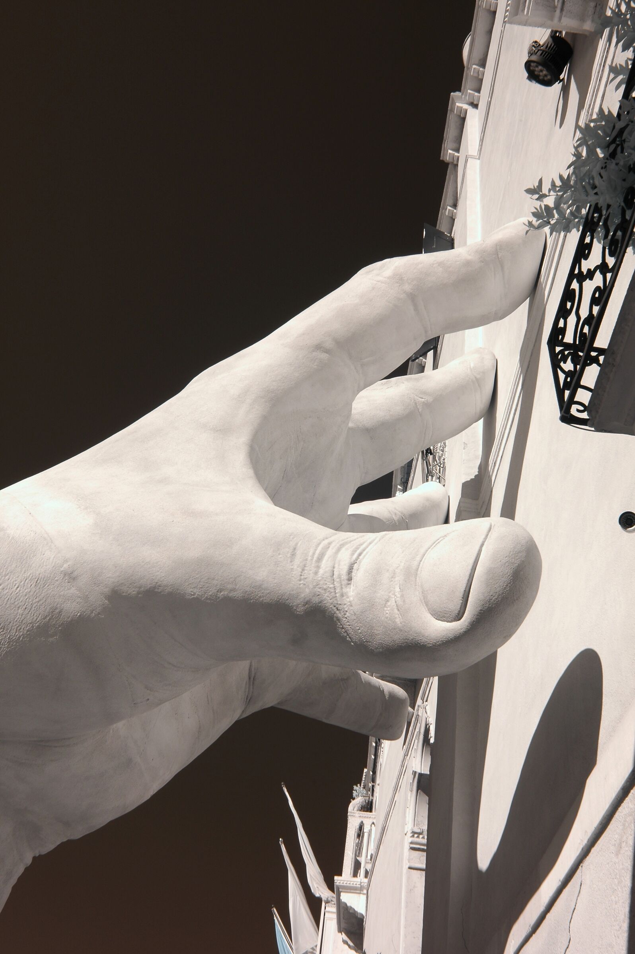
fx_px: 875
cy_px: 477
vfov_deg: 57.3
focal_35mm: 33
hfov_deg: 39.9
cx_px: 318
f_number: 11
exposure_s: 1/125
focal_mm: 22
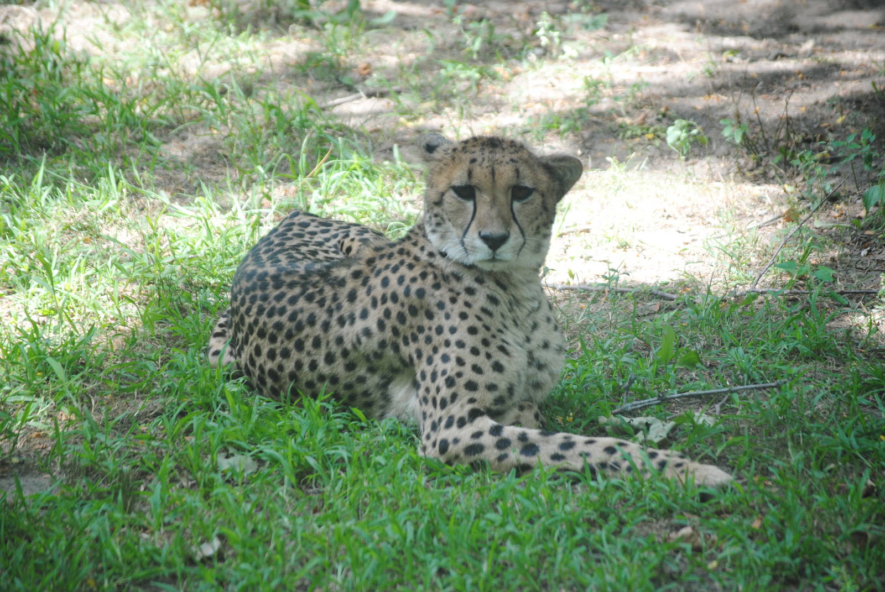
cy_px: 296
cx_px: 442
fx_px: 3876
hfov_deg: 13.0
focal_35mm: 158
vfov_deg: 8.7
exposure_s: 1/125
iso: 320
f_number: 4.5
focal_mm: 105
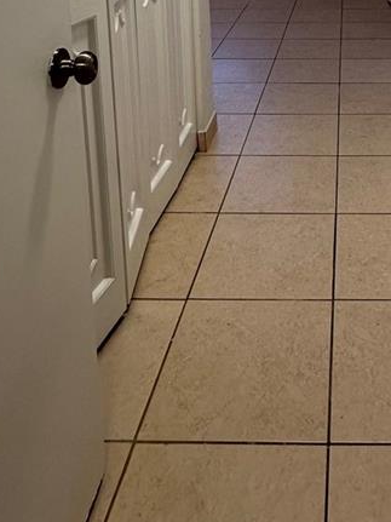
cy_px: -40
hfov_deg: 35.1
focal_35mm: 39
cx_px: 335
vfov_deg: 39.8
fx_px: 588
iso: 200
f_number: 2.2
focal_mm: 2.22
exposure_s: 1/120
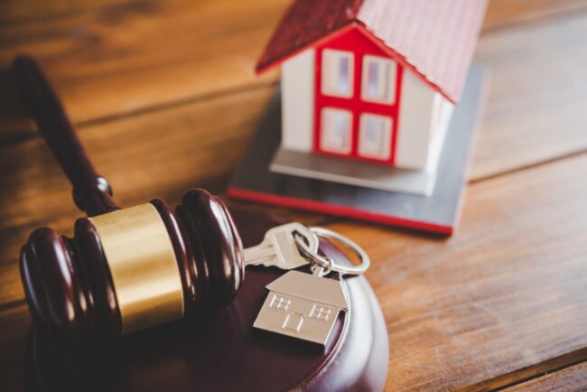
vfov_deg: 22.6
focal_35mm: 60
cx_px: 294
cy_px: 196
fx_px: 979
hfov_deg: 33.4
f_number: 5
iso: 640
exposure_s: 1/50
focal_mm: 60
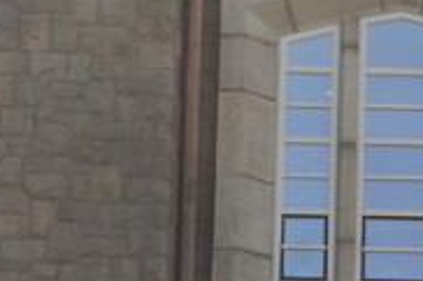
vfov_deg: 5.7
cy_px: 309
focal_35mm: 238
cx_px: 597
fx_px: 2794
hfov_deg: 8.5
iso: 360
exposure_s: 1/500
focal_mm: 30
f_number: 8
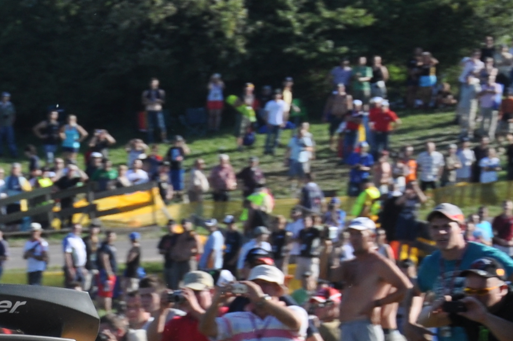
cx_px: -416
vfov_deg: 3.8
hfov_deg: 5.6
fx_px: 5167
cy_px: 390
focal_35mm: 363
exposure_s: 1/500
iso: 200
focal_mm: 62
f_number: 5.6
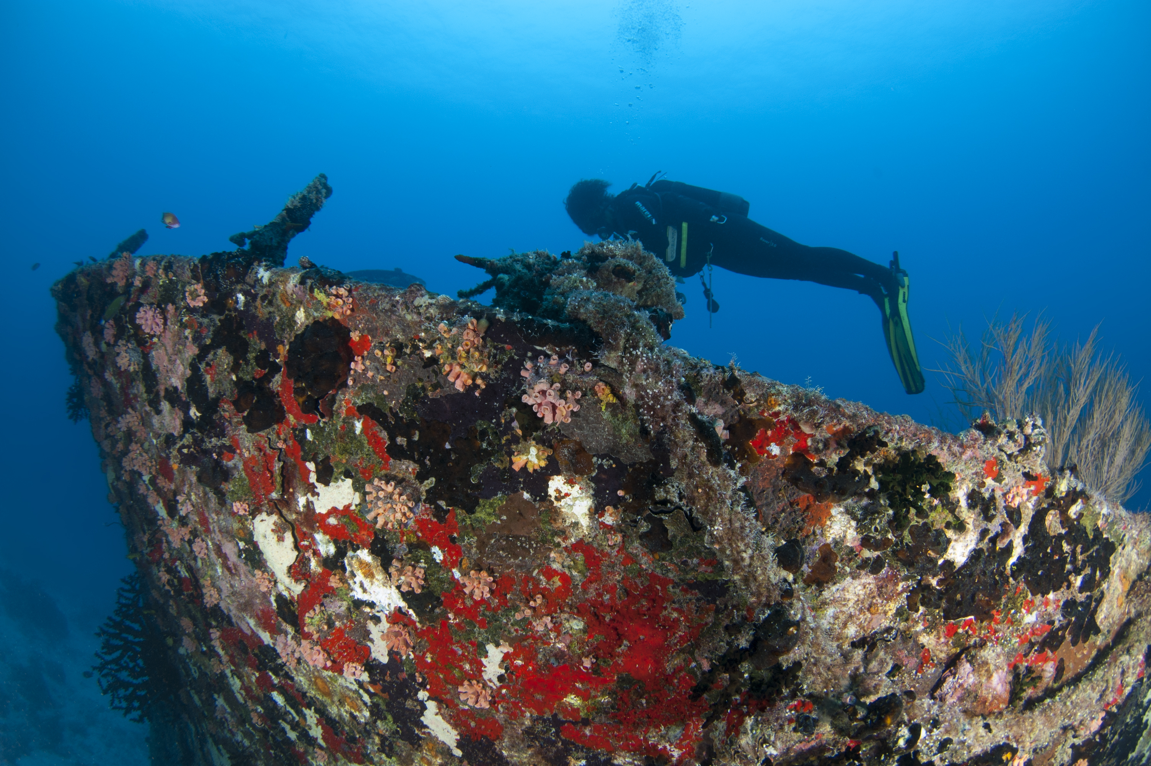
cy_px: 383
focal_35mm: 15
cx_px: 576
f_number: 6.3
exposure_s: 1/60
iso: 200
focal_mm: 10
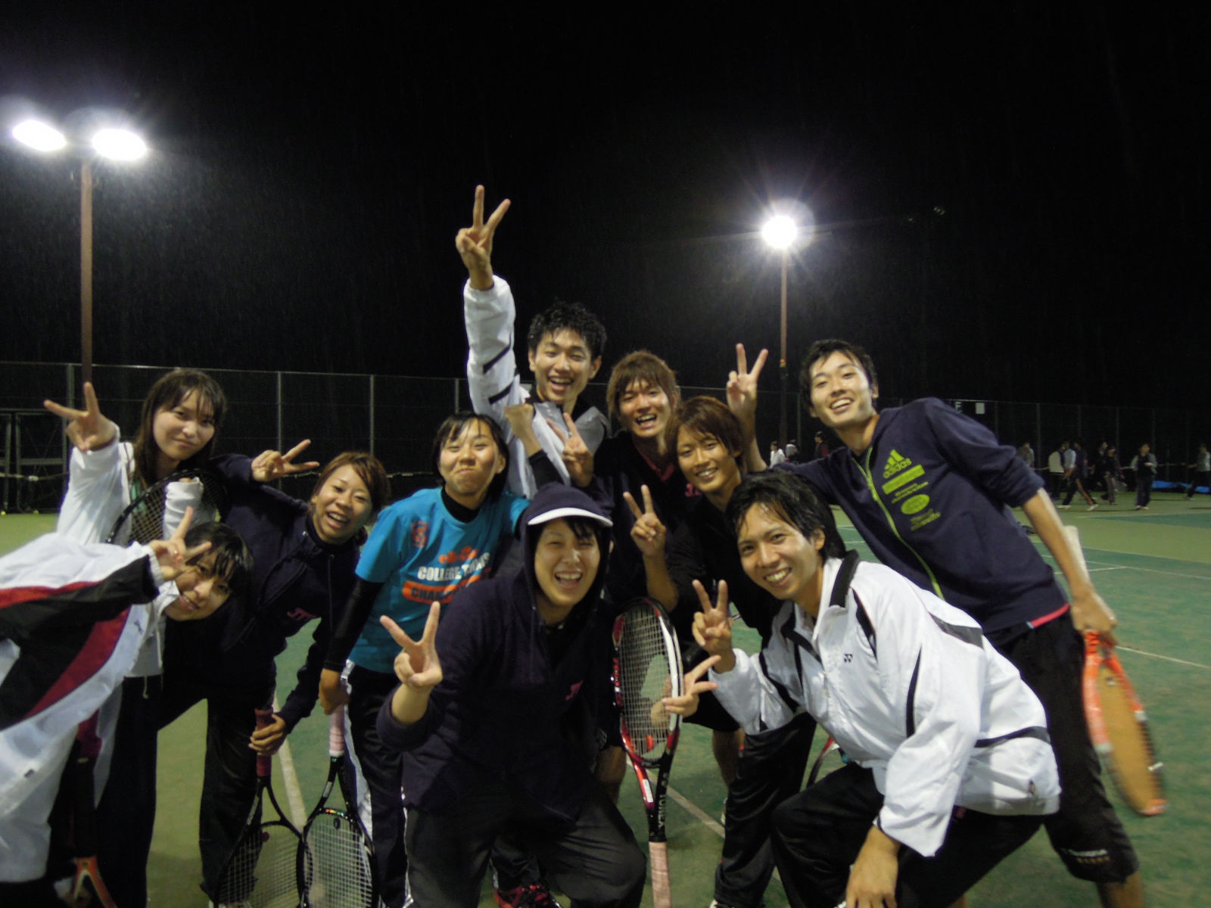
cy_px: 454
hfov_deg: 71.6
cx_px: 606
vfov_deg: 56.8
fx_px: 840
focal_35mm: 24
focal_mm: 4.3
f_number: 2.2
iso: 320
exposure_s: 1/60
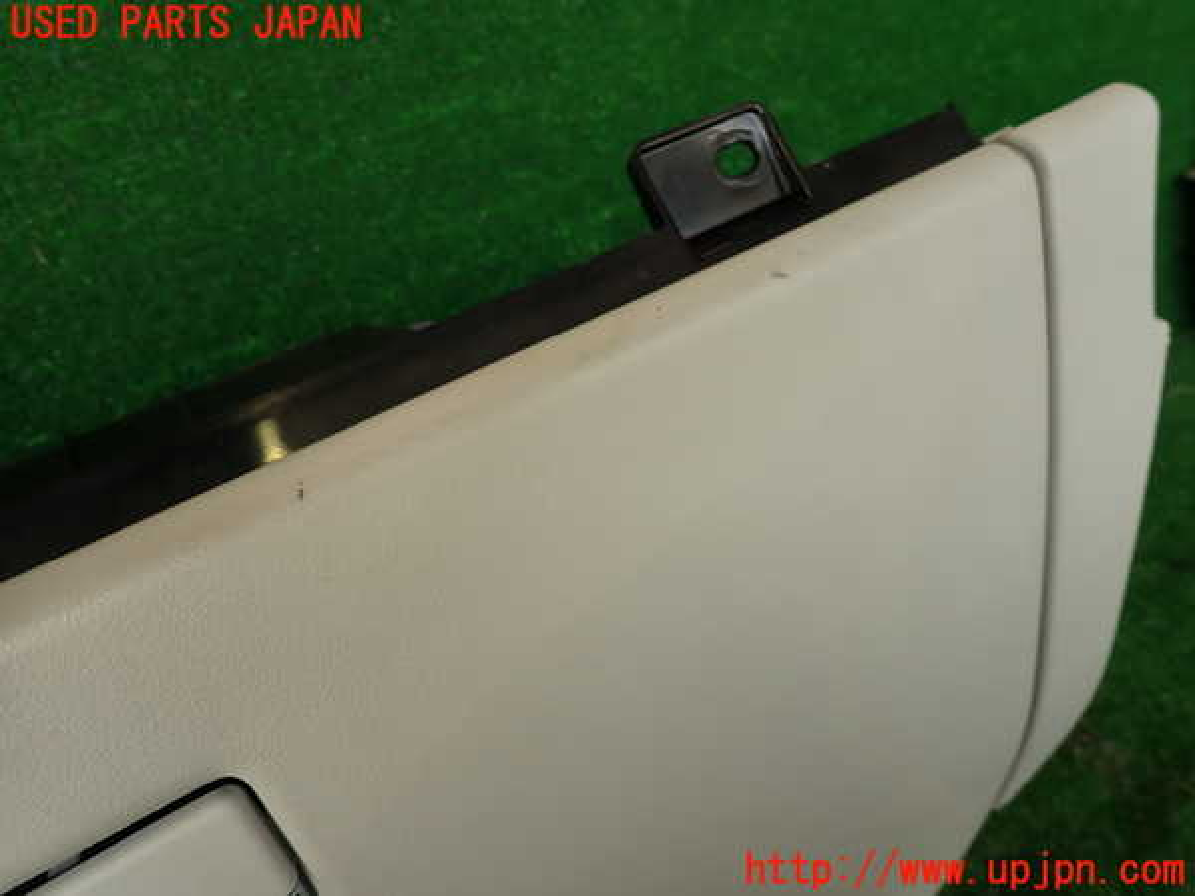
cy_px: 448
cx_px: 598
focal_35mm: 25
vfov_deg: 54.9
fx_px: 863
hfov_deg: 69.4
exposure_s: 1/125
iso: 100
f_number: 2.8
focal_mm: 4.5
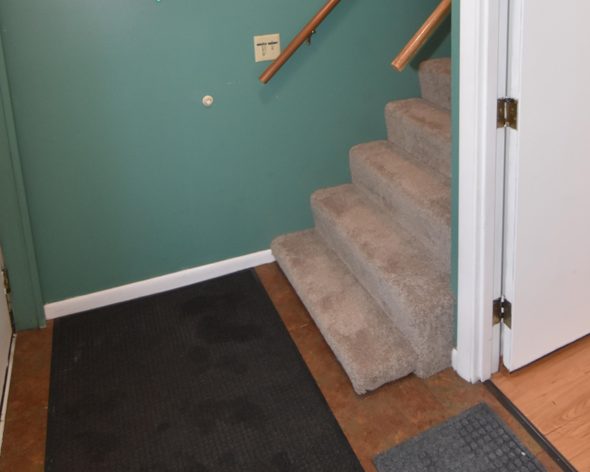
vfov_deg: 45.3
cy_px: 43
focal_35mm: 29
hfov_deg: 60.1
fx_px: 504
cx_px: 359
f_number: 4.5
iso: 800
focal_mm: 11
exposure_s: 1/80
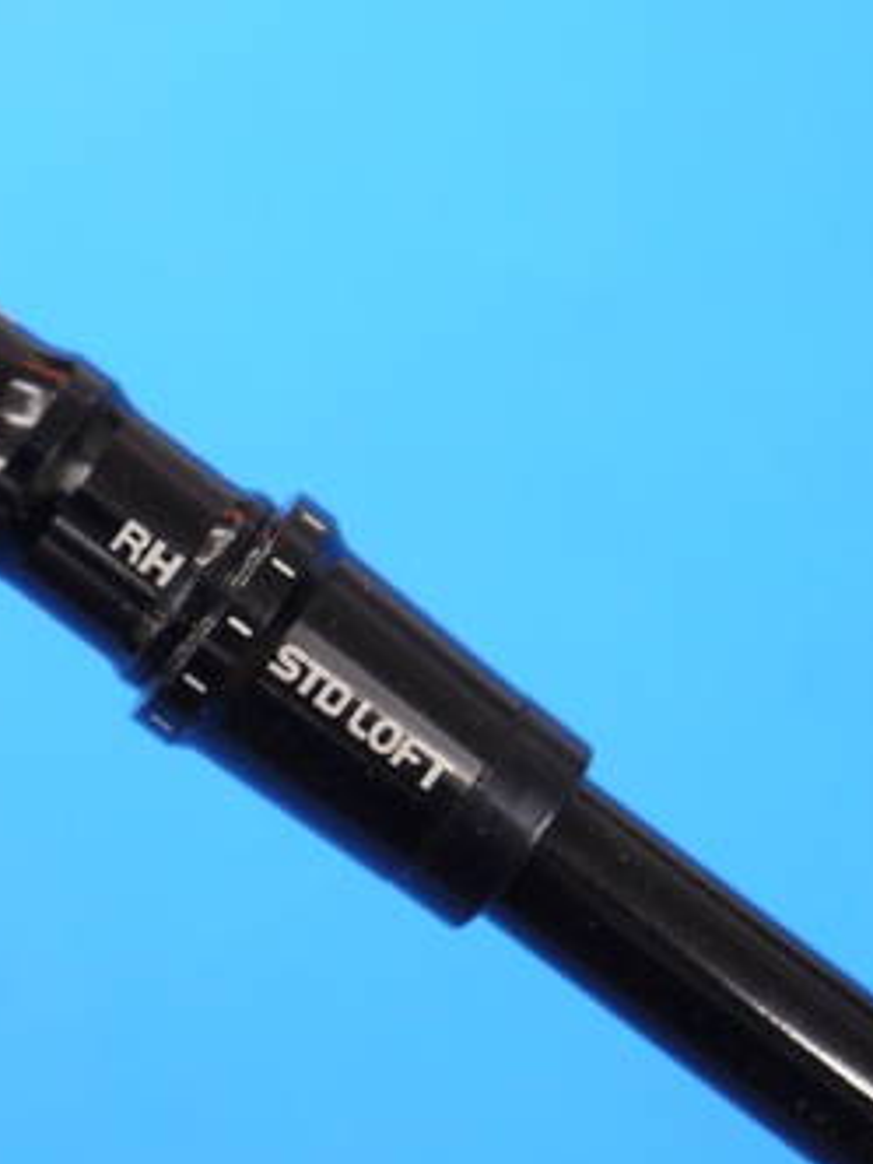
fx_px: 5447
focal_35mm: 162
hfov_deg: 9.1
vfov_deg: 12.2
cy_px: 417
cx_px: 224
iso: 800
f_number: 5.6
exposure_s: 1/80
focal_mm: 42
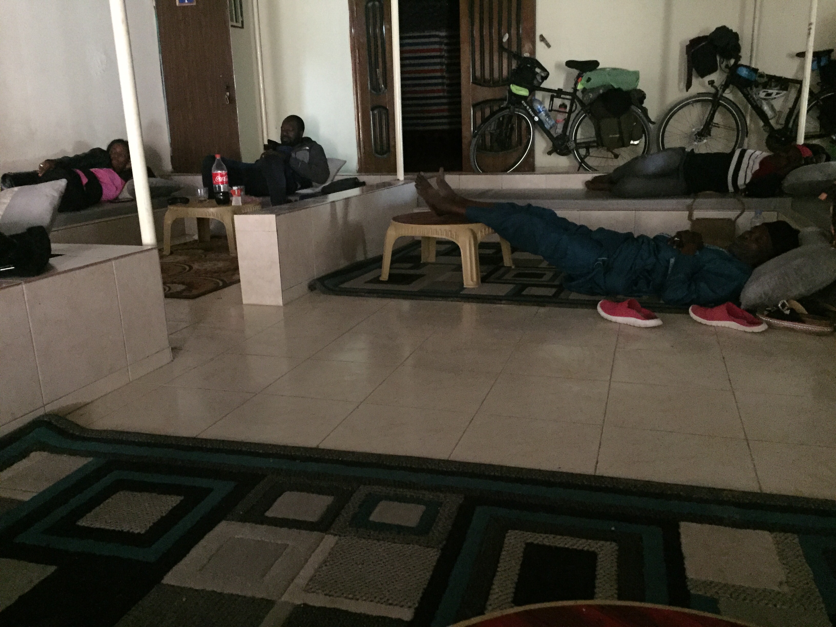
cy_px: 314
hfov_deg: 61.7
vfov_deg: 48.2
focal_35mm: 29
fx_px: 700
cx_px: 418
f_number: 2.2
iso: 1000
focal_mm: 4.15
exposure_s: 1/17
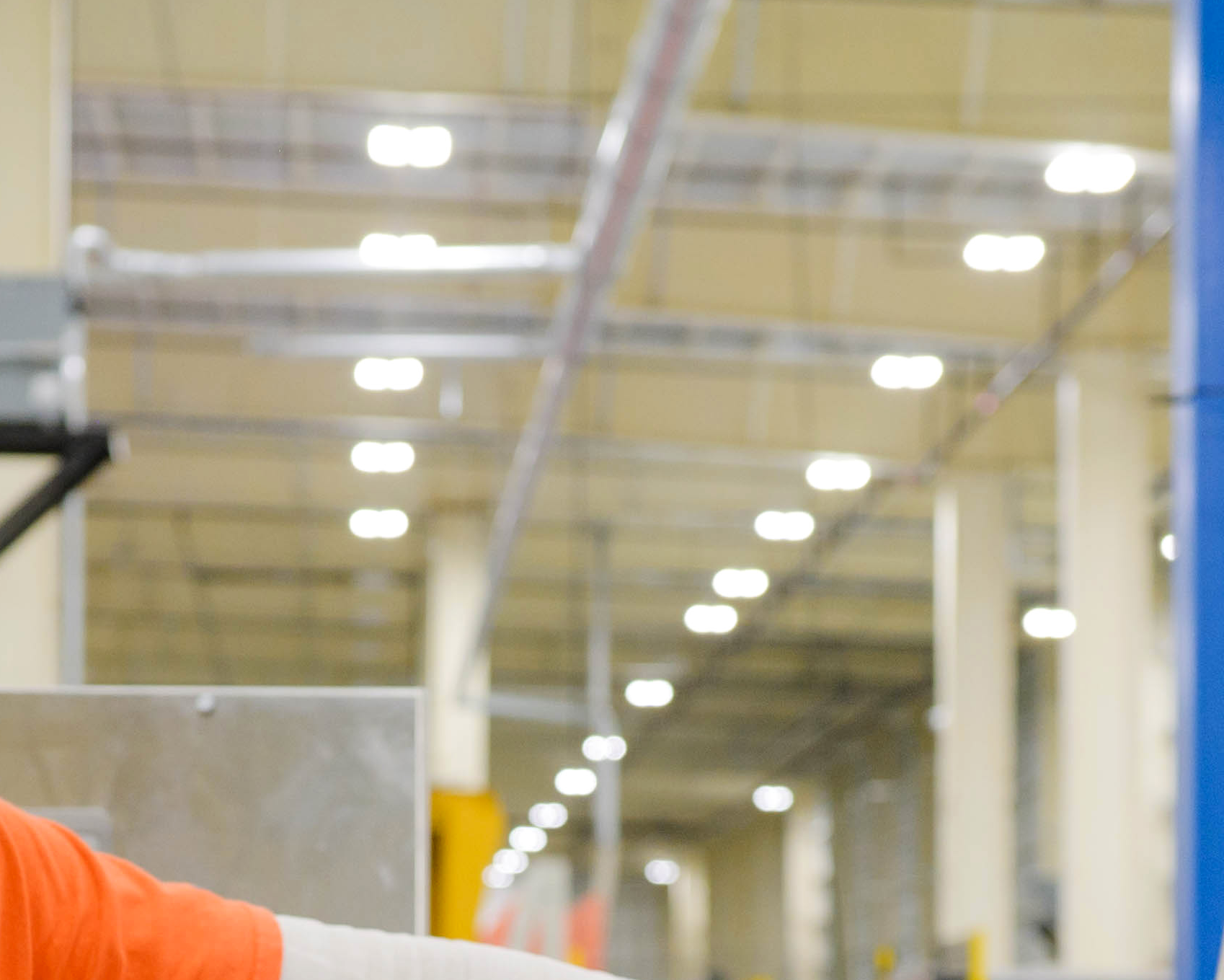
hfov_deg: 15.1
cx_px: 445
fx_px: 4601
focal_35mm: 127
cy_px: 1070
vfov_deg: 12.0
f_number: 4
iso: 800
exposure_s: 1/100
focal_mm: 38
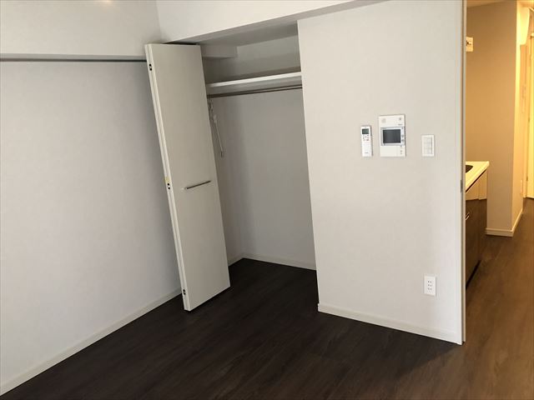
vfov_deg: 49.7
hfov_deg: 63.4
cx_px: 267
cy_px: 200
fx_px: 432
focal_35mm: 28
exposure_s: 1/17
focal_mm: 3.99
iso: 80
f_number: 1.8
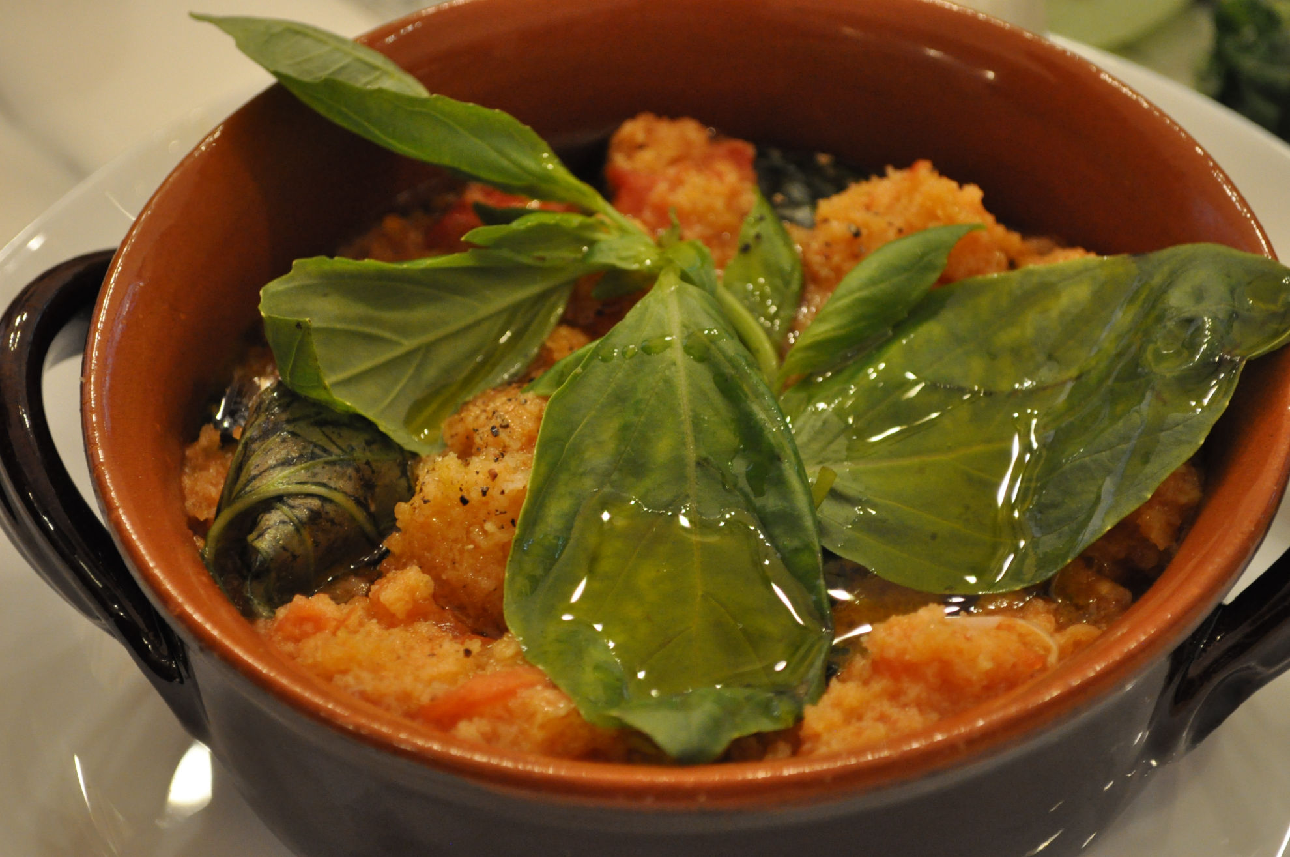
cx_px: 645
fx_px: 2953
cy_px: 428
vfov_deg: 16.5
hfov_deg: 24.6
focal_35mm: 82
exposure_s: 1/25
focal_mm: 55
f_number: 5.6
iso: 1600
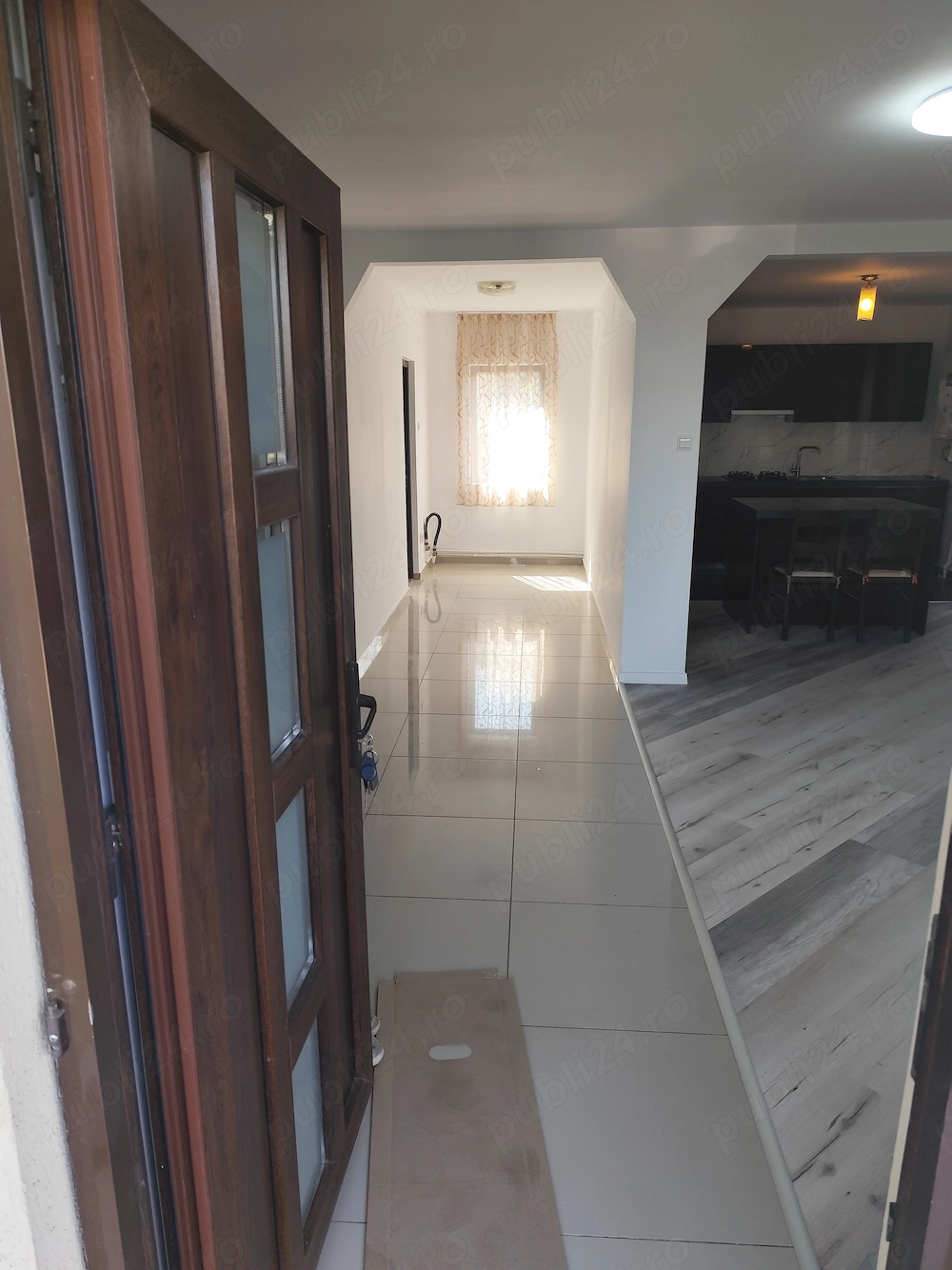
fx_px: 844
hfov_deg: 58.9
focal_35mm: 23
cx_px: 476
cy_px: 635
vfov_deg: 73.9
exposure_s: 1/100
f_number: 1.65
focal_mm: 6.14
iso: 80
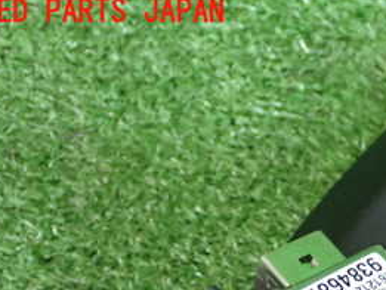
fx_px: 1205
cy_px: 327
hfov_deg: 17.7
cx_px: 399
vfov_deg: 13.4
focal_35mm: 108
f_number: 3.1
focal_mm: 8.4
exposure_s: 1/30
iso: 800
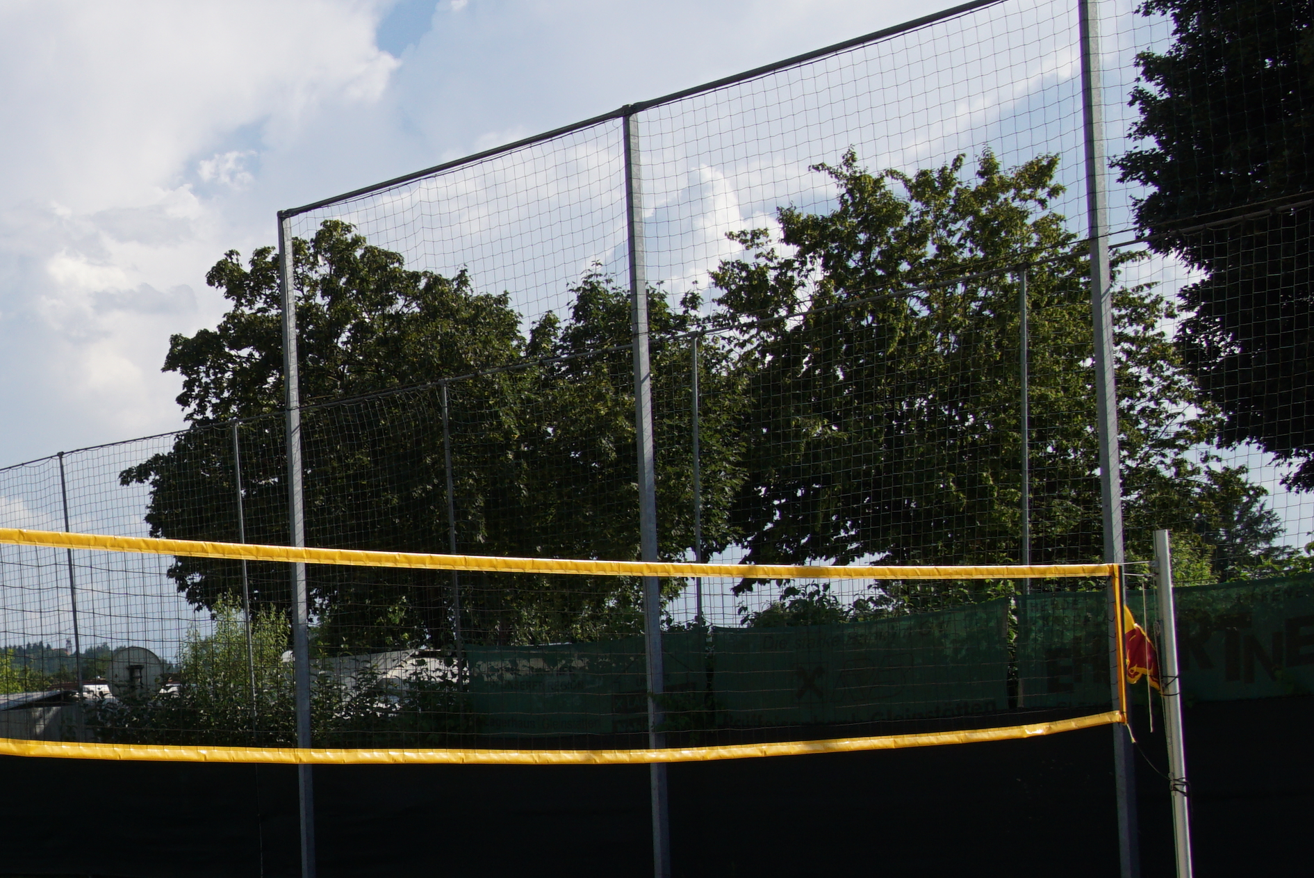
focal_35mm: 74
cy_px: 608
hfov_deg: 25.8
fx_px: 2702
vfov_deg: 18.4
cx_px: -40
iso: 200
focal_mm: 22
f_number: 8
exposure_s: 1/500
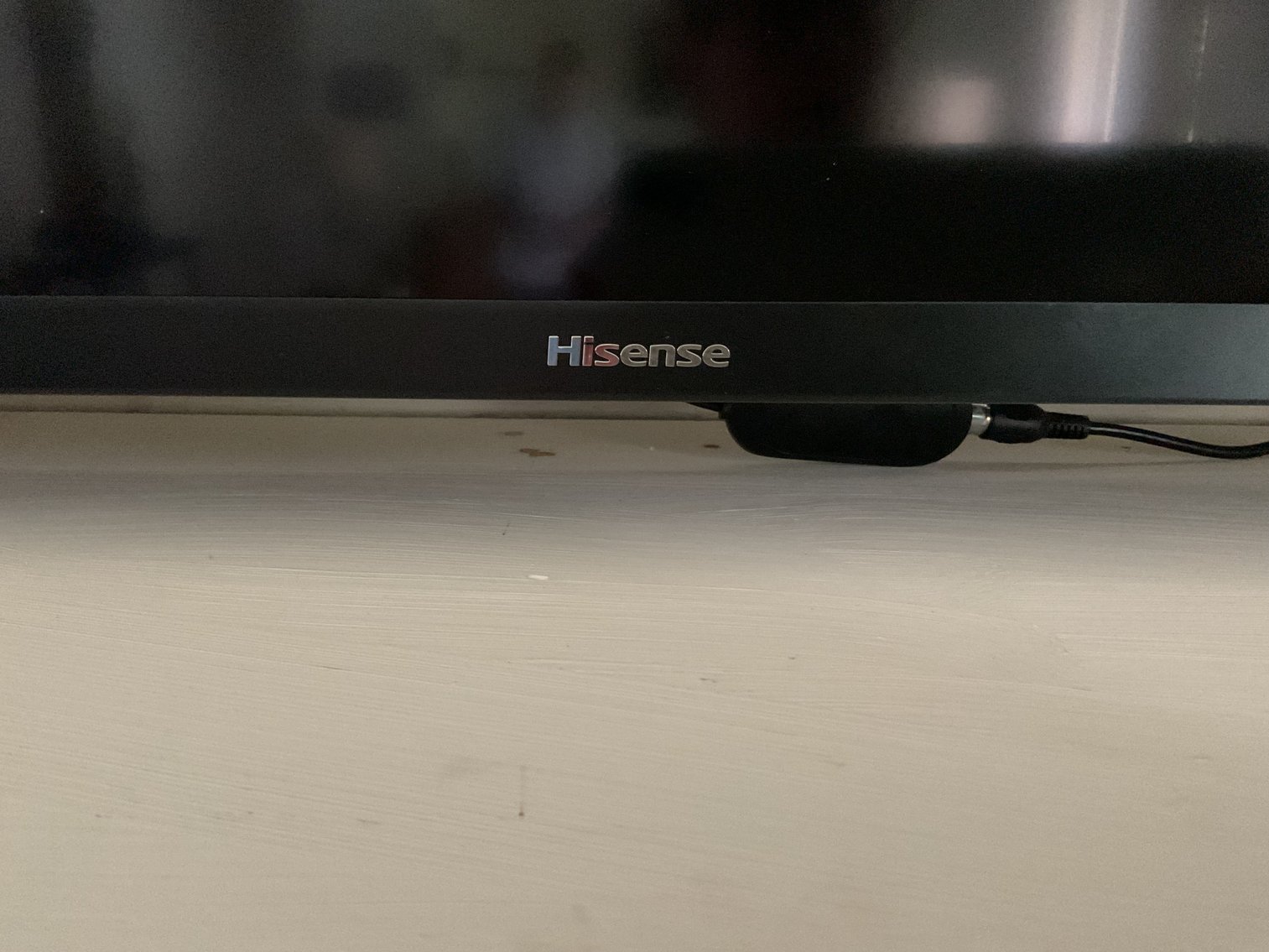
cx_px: 634
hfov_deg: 61.7
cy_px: 476
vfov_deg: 48.2
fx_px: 1063
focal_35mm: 29
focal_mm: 3
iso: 500
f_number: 1.8
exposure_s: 1/24
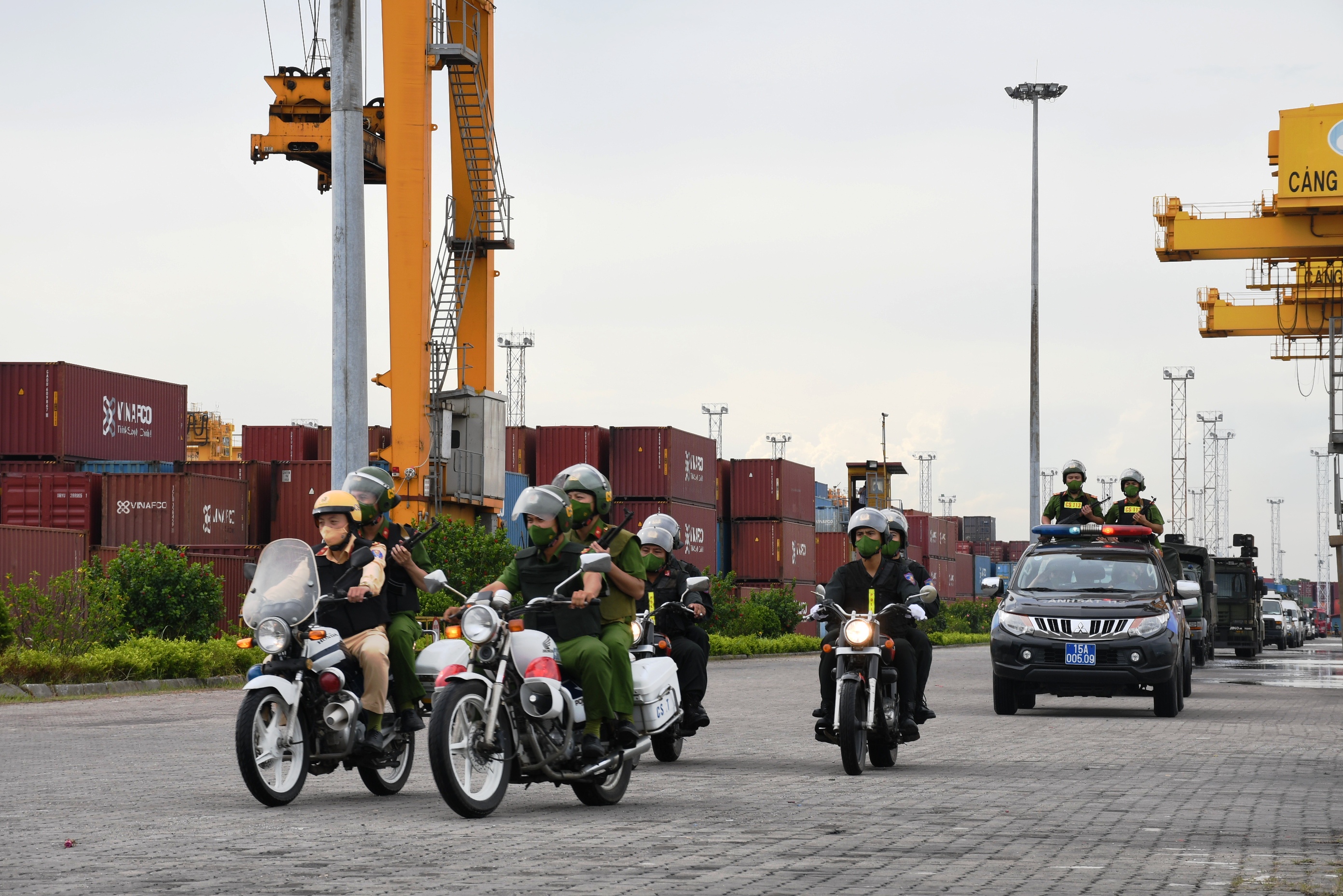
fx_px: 3917
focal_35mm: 105
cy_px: 448
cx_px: 672
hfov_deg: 19.5
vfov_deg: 13.0
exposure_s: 1/200
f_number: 10
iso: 160
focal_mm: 70
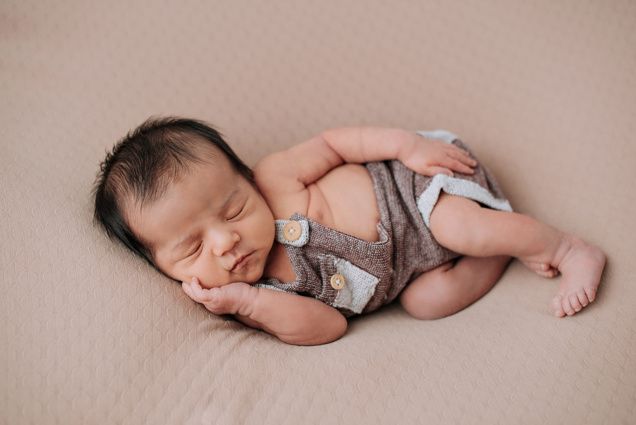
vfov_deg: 27.0
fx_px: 884
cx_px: 318
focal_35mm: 50
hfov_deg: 39.6
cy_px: 212
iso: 100
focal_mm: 50
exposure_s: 1/100
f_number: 2.8
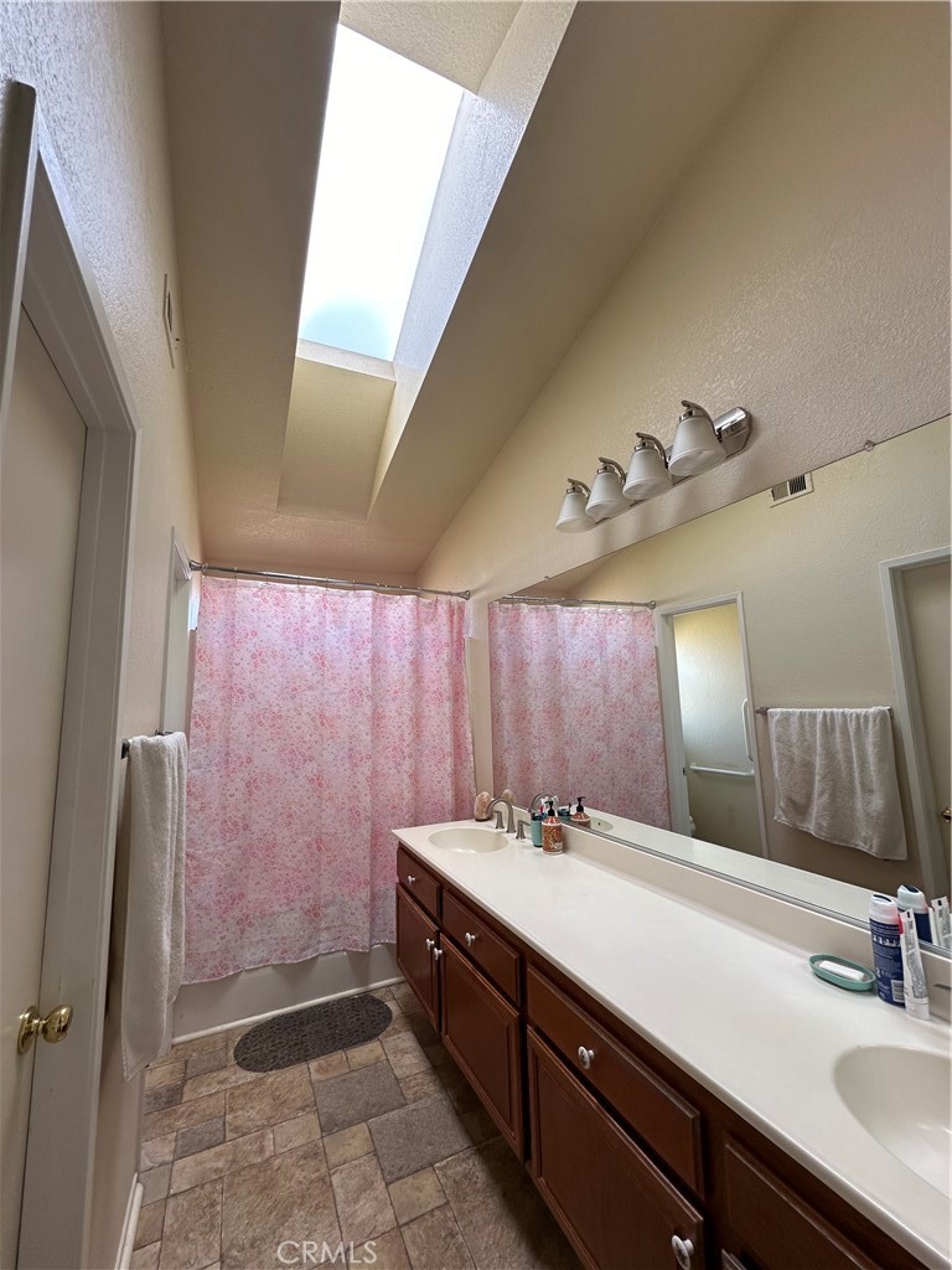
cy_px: 635
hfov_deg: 85.7
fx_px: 513
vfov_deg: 102.1
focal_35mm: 14
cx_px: 476
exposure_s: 1/99
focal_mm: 2.22
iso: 80
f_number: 2.2
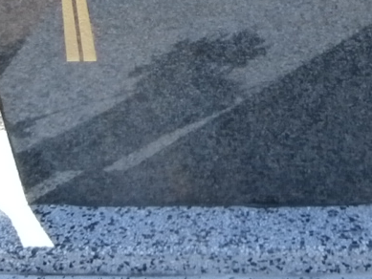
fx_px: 849
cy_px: -51
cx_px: 234
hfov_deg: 24.6
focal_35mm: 79
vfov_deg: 17.8
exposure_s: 1/400
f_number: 3
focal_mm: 4.2
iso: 100
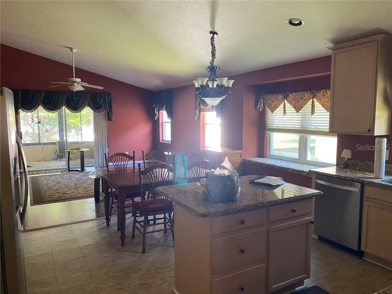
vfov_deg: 53.1
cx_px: 196
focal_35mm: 26
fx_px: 294
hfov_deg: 67.3
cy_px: 147
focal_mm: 4.25
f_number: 1.8
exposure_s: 1/60
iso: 320
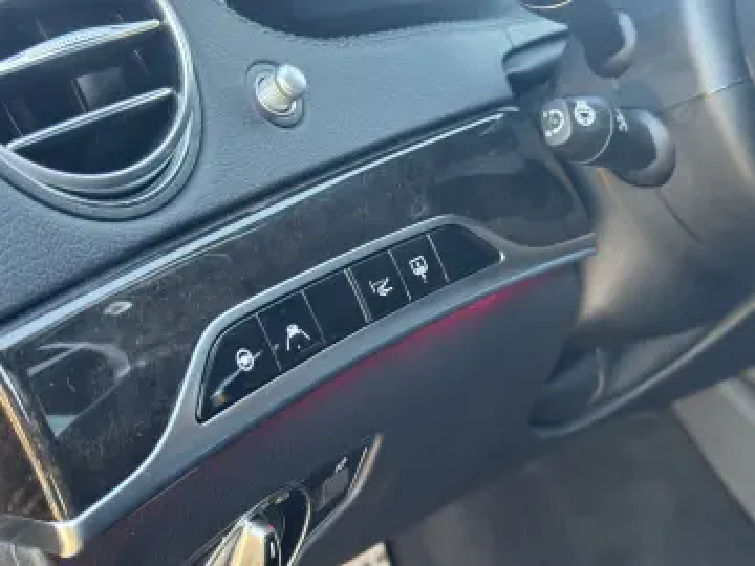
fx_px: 1047
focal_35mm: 48
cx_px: 378
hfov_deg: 39.7
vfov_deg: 30.3
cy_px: 283
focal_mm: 6.76
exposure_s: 1/60
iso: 250
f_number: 1.78
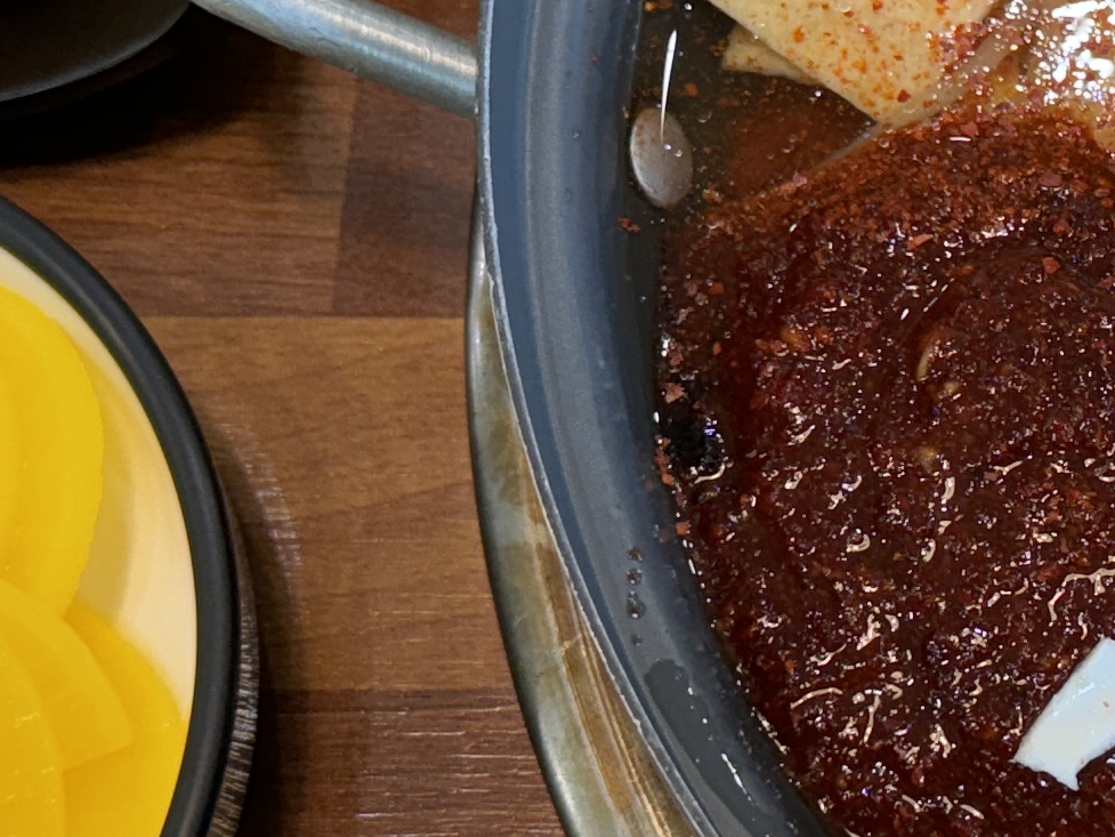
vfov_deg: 14.9
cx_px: 1199
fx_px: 3189
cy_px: 312
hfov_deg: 19.1
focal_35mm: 99
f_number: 1.78
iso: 100
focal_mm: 6.76
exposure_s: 1/120
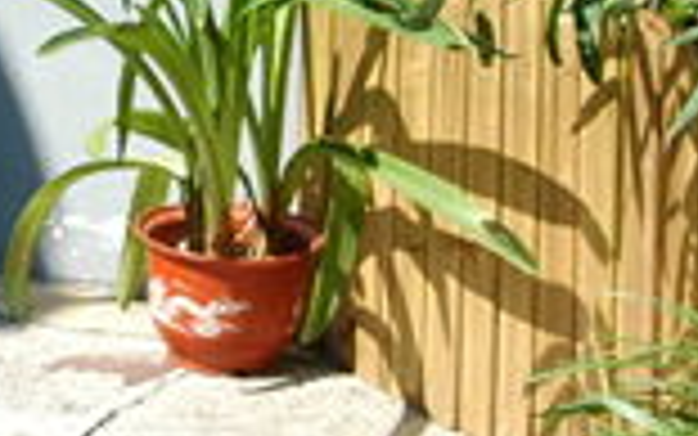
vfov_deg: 6.0
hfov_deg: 9.3
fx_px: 4187
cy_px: 52
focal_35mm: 220
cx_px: -356
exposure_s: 1/160
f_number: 9
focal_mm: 28
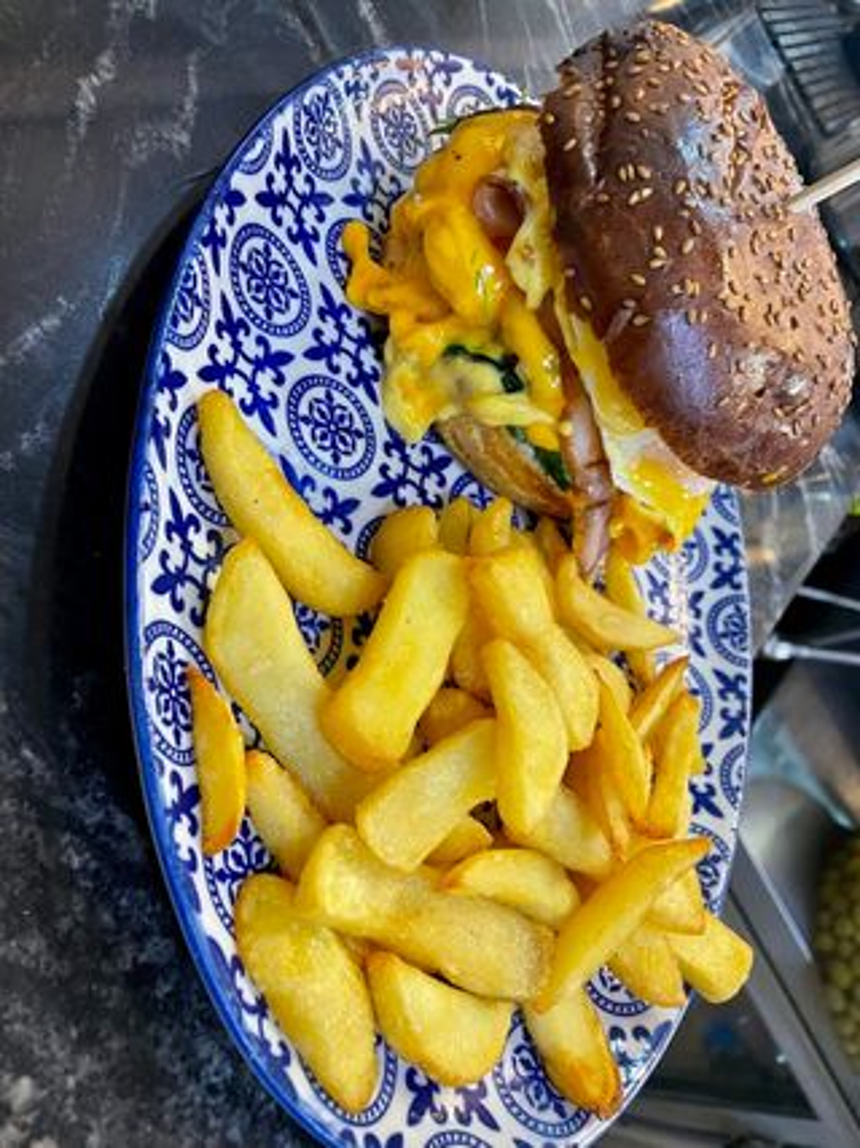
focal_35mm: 26
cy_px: 574
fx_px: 862
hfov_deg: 53.0
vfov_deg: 67.3
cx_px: 430
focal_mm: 4.2
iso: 200
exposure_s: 1/50
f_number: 1.6
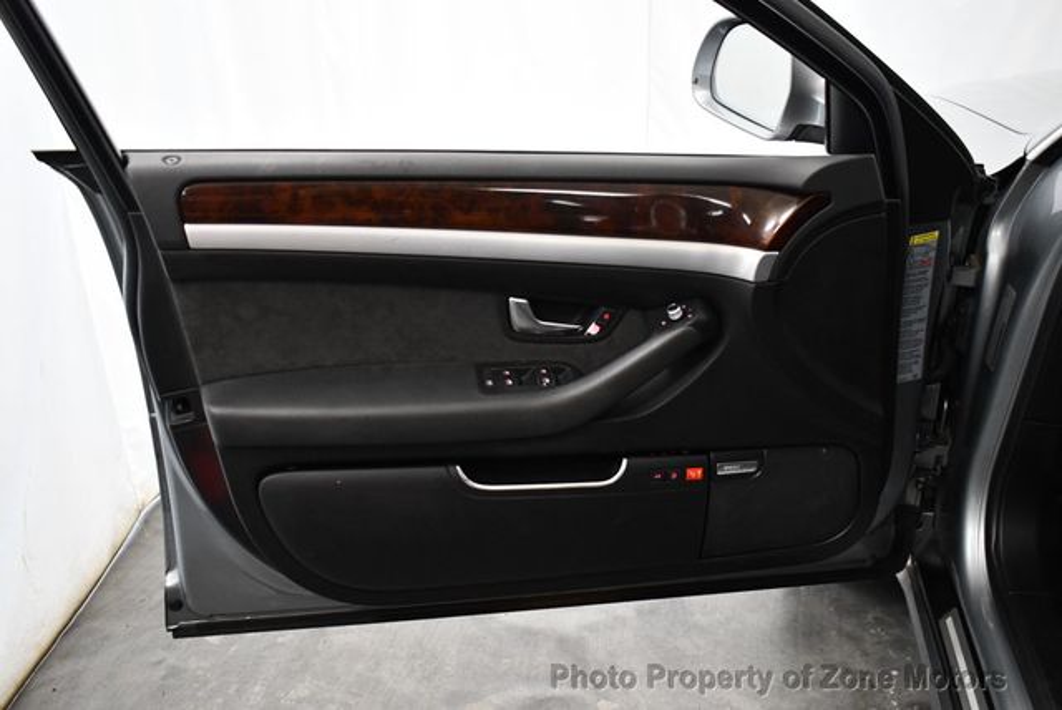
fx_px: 1063
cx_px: 531
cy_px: 355
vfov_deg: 36.9
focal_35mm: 36
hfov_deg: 53.1
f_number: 3.5
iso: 1800
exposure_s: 1/125
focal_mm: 18
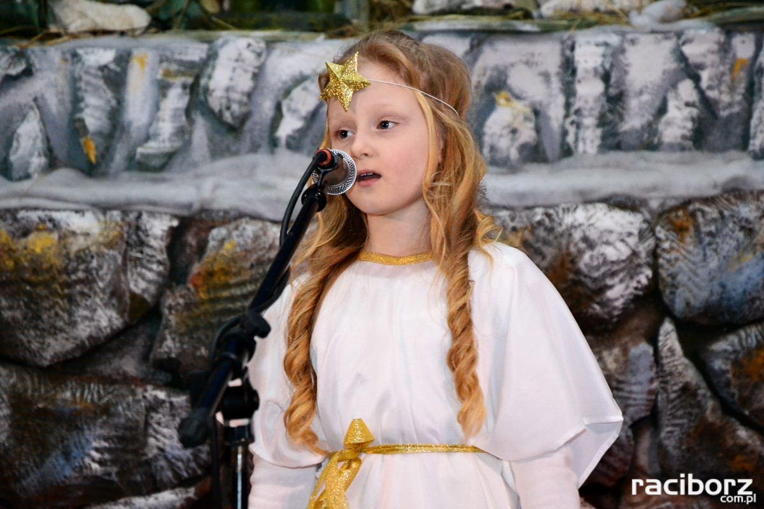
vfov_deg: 8.7
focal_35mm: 158
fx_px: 3342
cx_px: 382
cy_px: 254
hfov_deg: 13.0
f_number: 5.6
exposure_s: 1/125
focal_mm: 105
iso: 3200
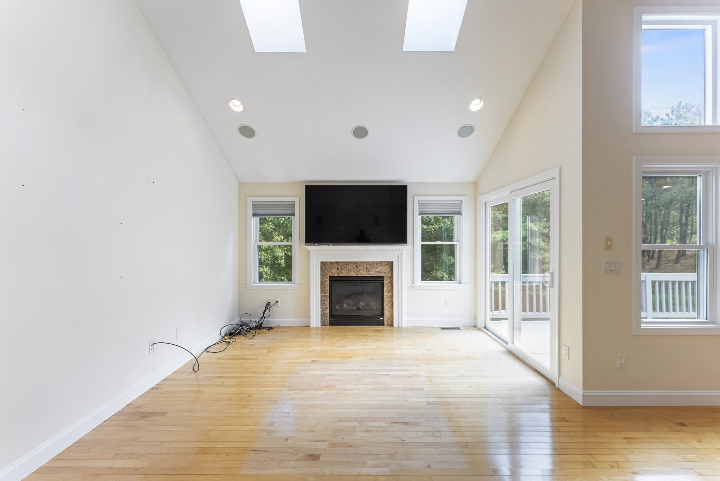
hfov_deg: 104.2
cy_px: 240
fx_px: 280
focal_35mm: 14
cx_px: 360
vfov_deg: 81.3
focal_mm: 14
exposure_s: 1/100
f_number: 6.3
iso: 800
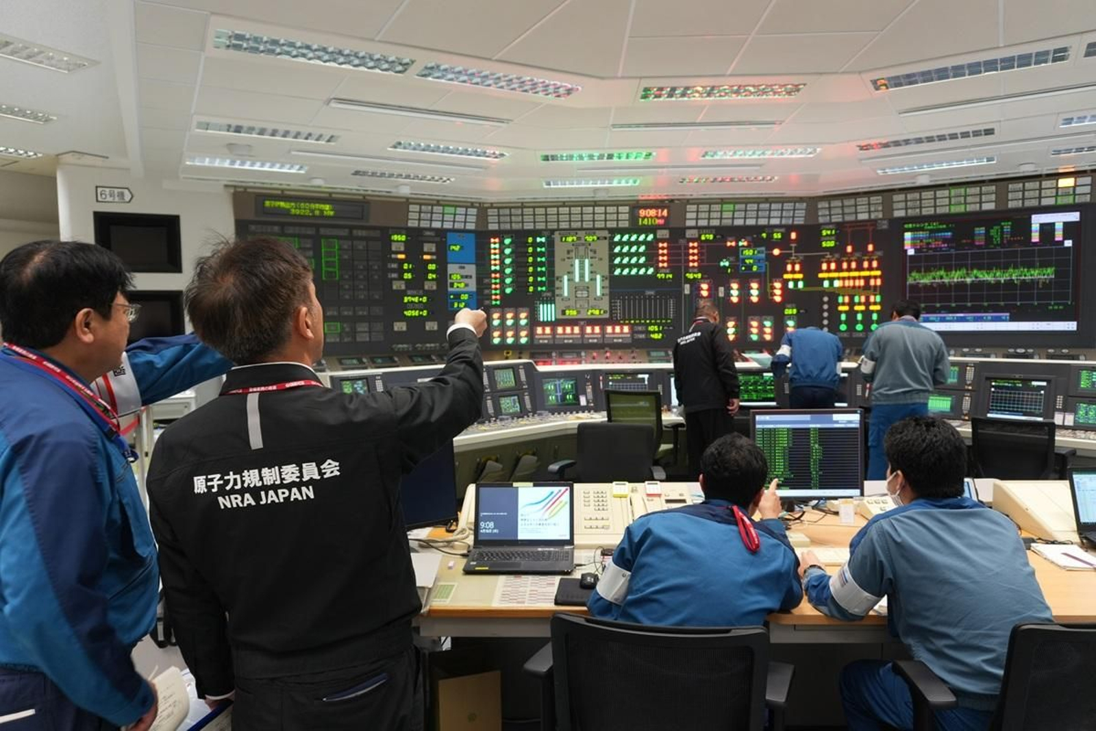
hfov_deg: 73.7
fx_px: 731
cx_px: 548
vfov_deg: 53.1
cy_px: 366
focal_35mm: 24
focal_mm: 16
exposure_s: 1/30
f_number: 3.5
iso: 500
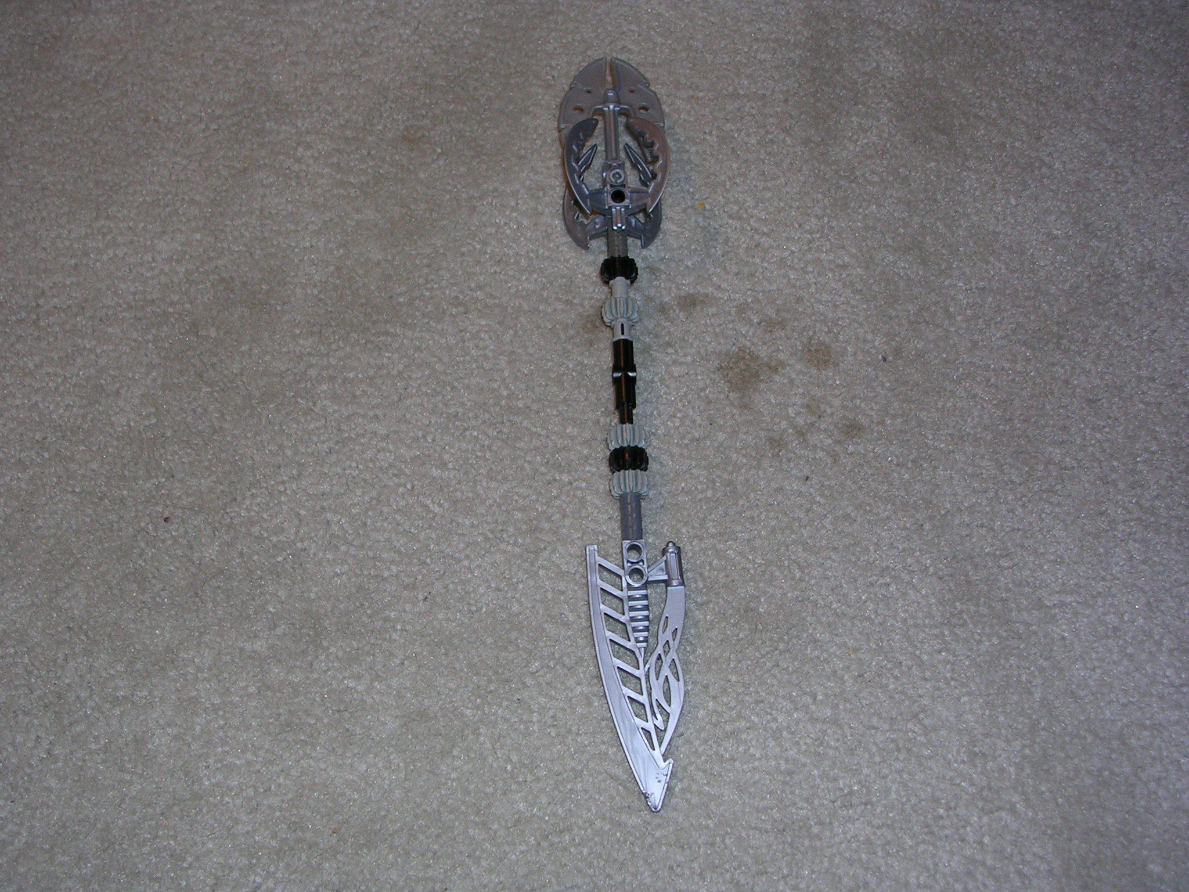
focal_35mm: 43
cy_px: 446
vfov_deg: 33.6
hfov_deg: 43.9
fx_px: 1477
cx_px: 594
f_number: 3
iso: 50
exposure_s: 1/60.1
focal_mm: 6.6
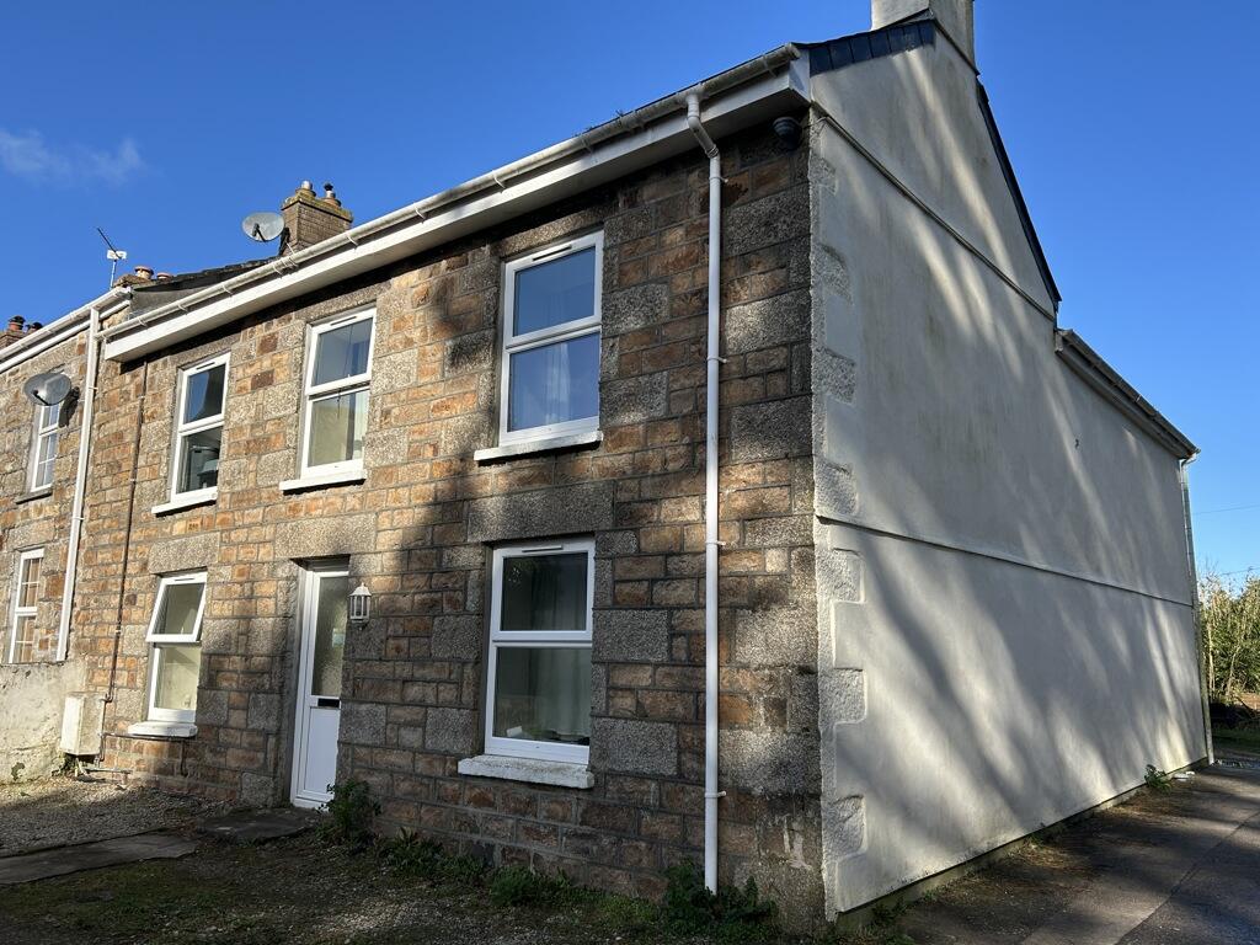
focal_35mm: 26
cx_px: 630
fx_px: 946
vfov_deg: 53.1
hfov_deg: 67.3
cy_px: 472
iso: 50
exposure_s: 1/2299
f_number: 1.5
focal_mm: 5.7
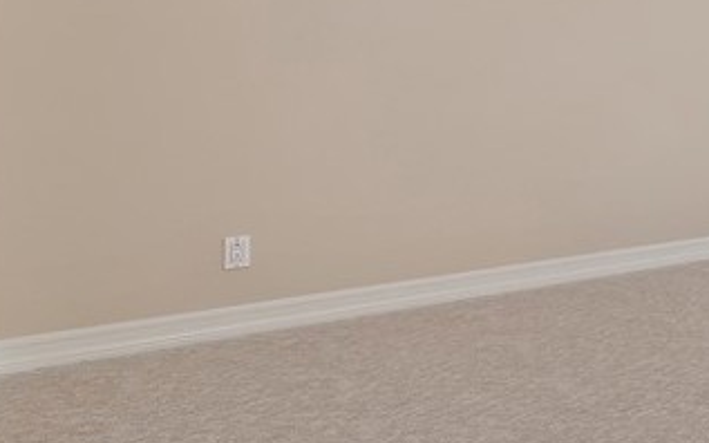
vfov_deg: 27.1
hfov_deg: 29.0
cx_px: 1042
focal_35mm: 46
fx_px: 889
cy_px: 50
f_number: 10
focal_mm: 14
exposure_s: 1/160
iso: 500
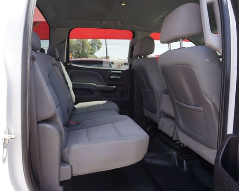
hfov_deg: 61.9
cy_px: 95
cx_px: 102
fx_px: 198
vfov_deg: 51.5
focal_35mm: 28
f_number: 5.6
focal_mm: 16
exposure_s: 1/80
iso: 100
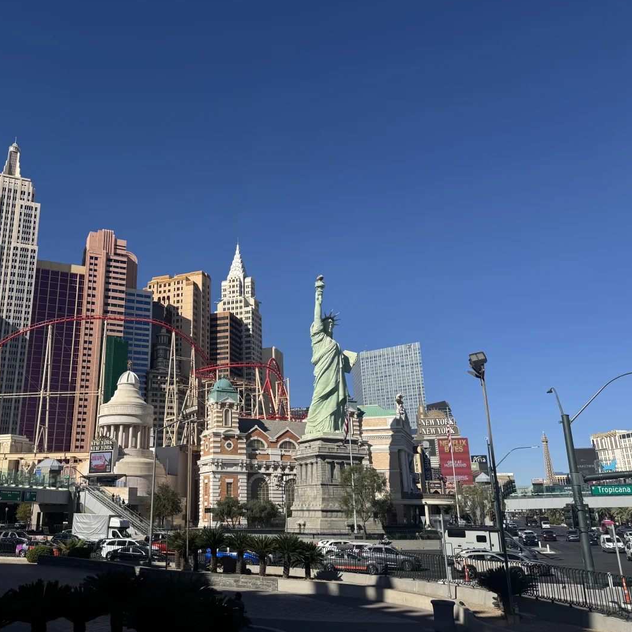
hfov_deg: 54.7
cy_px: 316
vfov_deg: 55.6
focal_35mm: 29
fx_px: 599
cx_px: 223
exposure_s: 1/5814
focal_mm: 6.76
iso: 80
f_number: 1.78
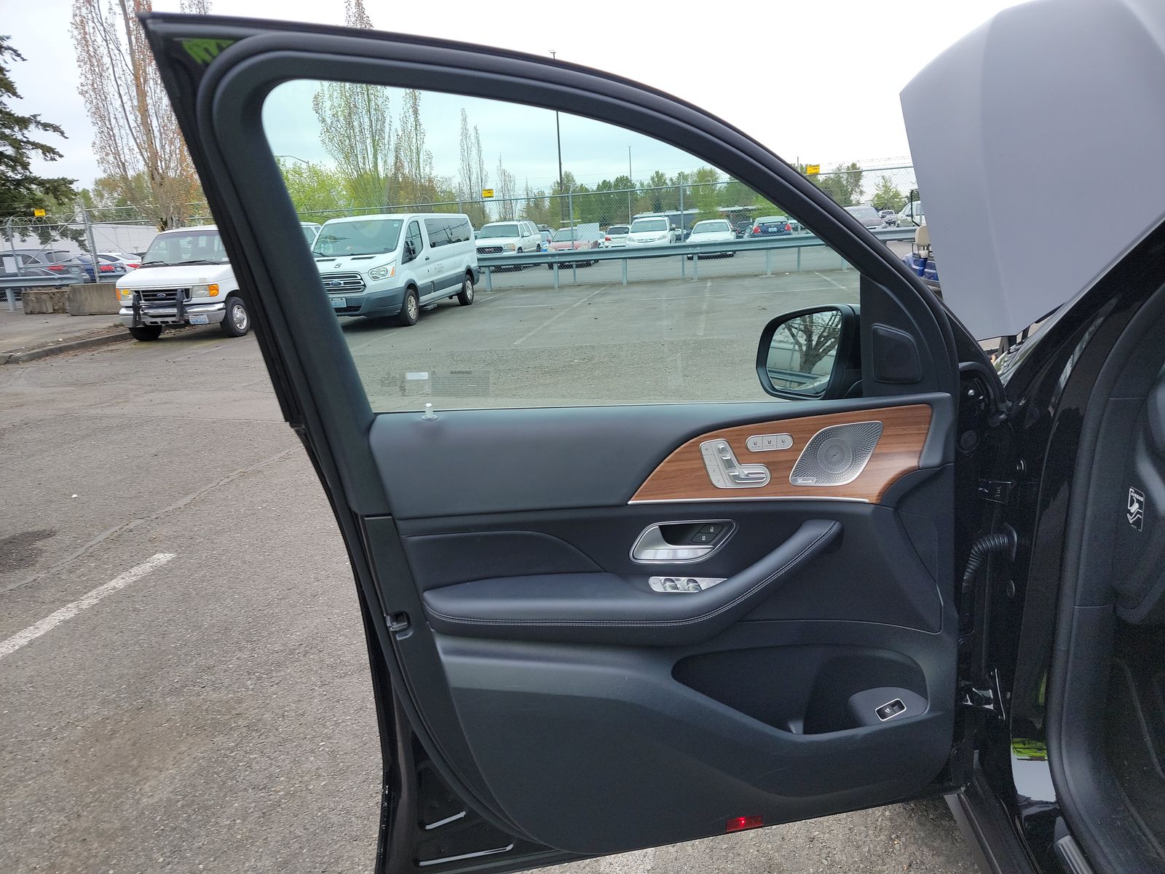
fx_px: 808
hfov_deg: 71.6
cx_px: 582
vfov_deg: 56.8
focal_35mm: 24
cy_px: 437
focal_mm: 6.7
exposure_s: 1/266
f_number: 1.8
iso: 50
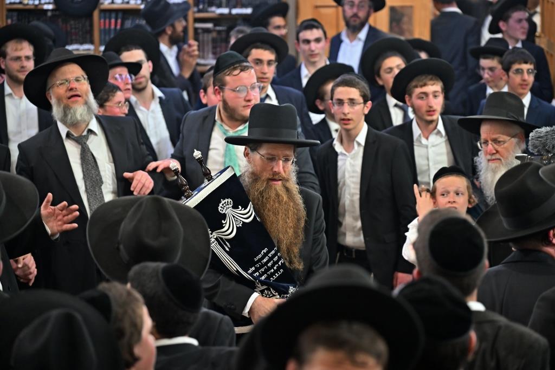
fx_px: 1850
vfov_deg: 11.4
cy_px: 185
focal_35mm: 120
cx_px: 278
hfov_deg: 17.1
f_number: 4
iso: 1000
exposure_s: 1/250
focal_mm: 120
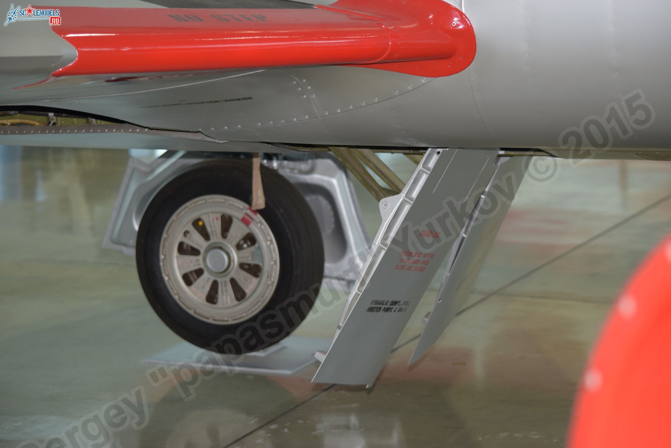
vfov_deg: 11.4
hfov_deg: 17.1
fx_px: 2238
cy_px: 224
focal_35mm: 120
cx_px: 336
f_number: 4.5
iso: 500
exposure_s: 1/30
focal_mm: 80
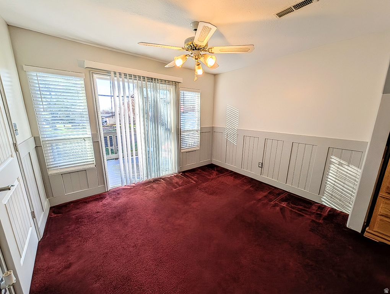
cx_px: 195
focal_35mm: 12
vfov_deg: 94.6
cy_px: 147
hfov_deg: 110.5
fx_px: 135
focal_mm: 2.23
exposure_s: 1/462
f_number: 1.95
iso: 43
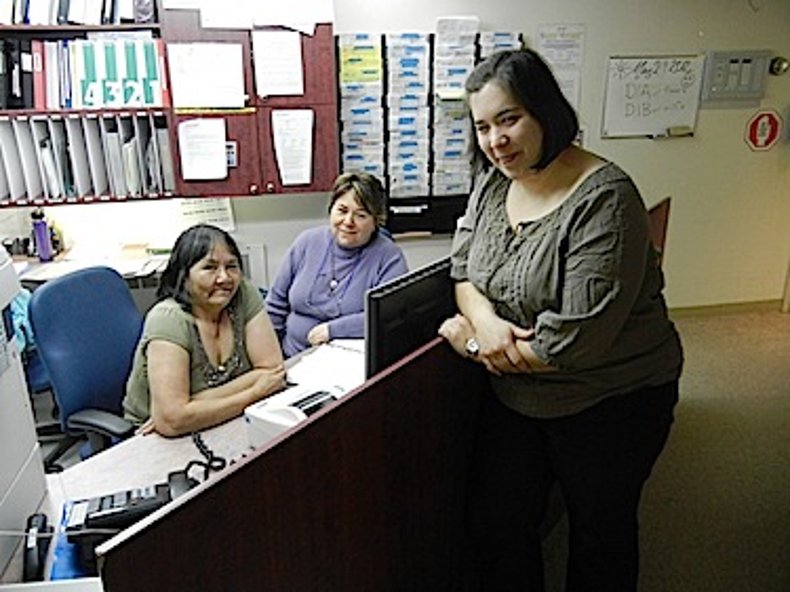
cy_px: 296
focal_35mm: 30
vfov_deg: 46.8
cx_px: 395
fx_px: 684
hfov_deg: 60.0
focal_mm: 5.4
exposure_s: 1/41.2
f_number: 3.5
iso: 800
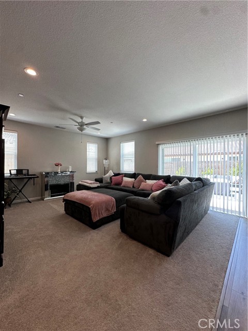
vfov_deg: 102.1
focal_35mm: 14
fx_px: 134
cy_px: 166
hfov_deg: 85.7
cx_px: 124
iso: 80
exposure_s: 1/120
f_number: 2.2
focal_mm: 2.22
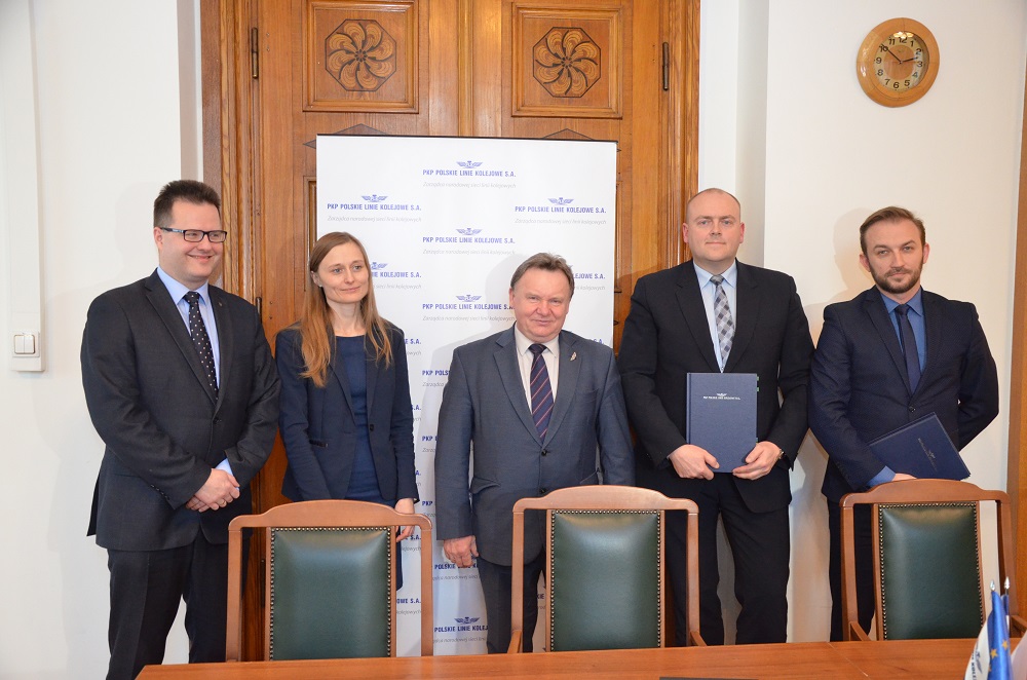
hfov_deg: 53.2
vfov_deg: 36.7
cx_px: 514
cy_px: 340
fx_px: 1025
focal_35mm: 36
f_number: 4
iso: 2800
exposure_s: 1/60
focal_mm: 24
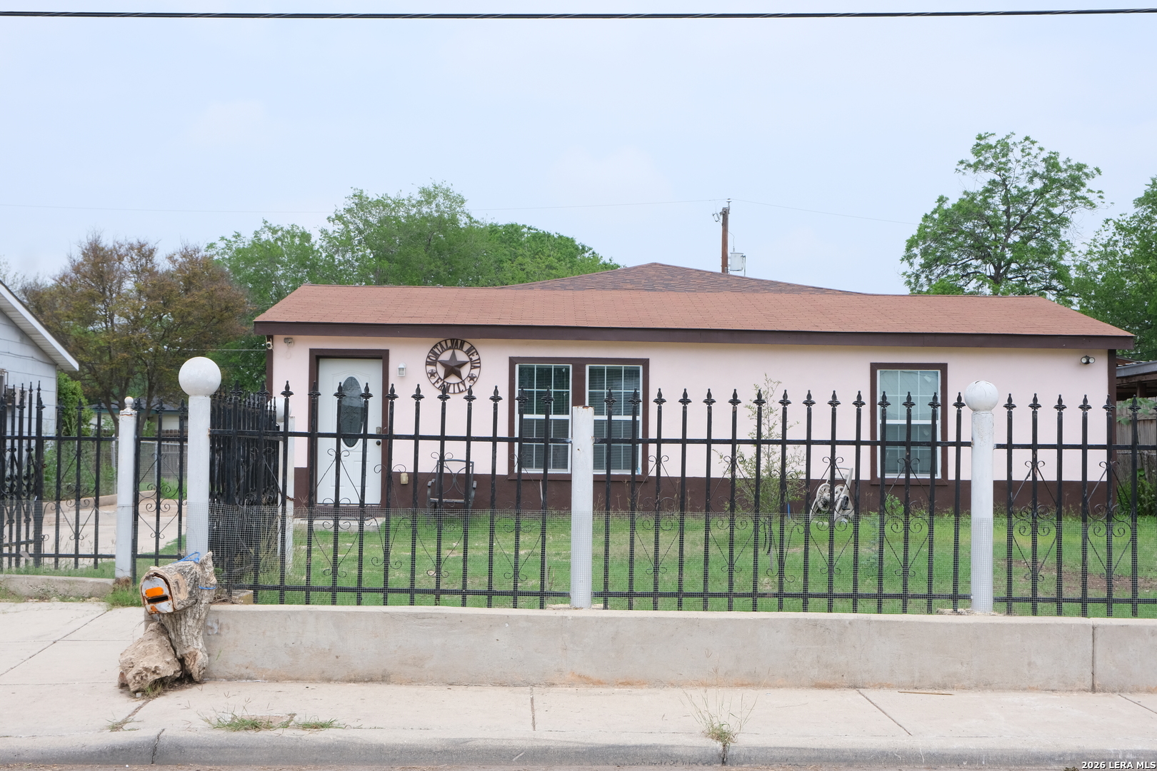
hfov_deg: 45.4
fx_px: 1382
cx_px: 578
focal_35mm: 43
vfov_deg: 31.2
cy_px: 386
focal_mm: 28.9
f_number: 8
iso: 320
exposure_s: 1/350
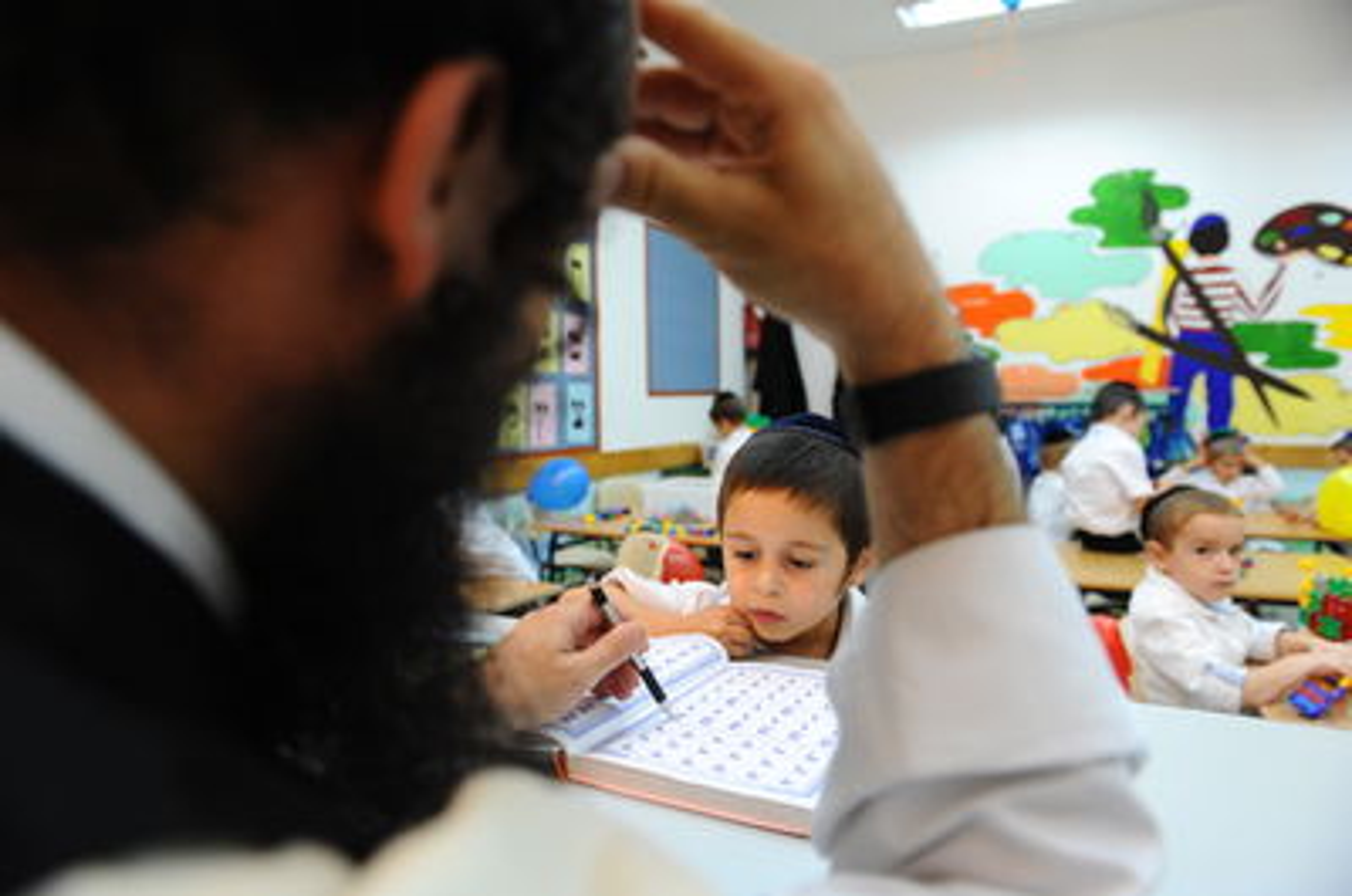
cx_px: 676
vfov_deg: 52.9
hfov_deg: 73.8
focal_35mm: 24
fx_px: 900
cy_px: 448
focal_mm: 24
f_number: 3.5
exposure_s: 1/100
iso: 1250
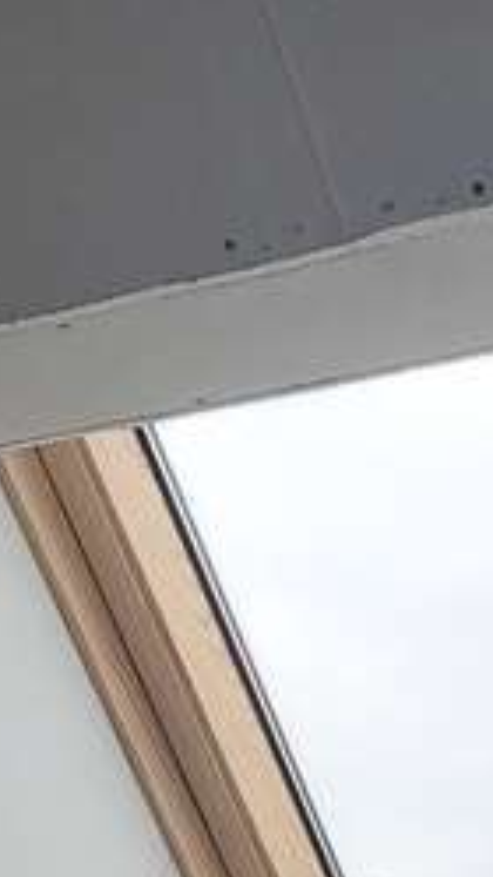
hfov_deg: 7.2
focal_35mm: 164
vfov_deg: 11.4
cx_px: -458
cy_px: 1914
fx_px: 3813
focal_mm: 5.23
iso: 32
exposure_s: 1/50
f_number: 1.8
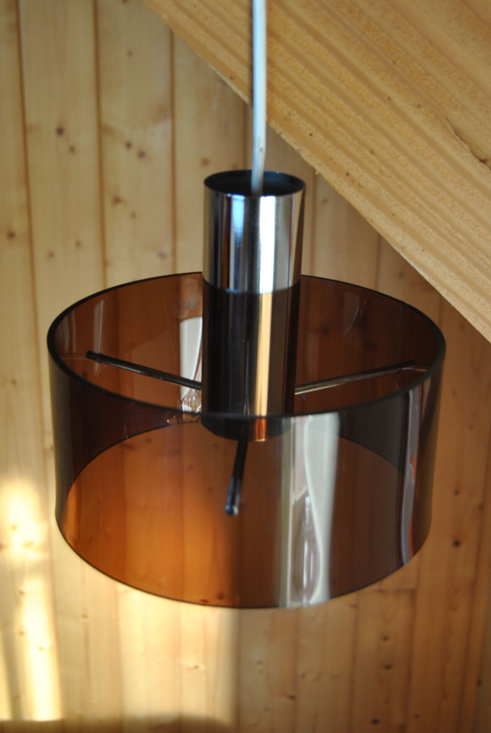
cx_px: 241
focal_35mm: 53
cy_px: 332
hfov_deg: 25.6
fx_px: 1081
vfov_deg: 37.4
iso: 200
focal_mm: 32
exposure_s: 1/50
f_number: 4.5
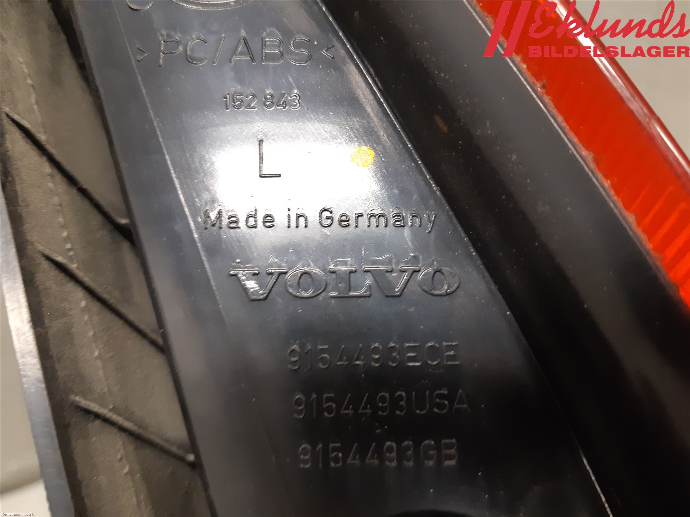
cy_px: 258
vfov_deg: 53.1
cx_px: 345
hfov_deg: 67.3
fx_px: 518
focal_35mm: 26
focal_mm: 3.93
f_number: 1.7
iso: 200
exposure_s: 1/33
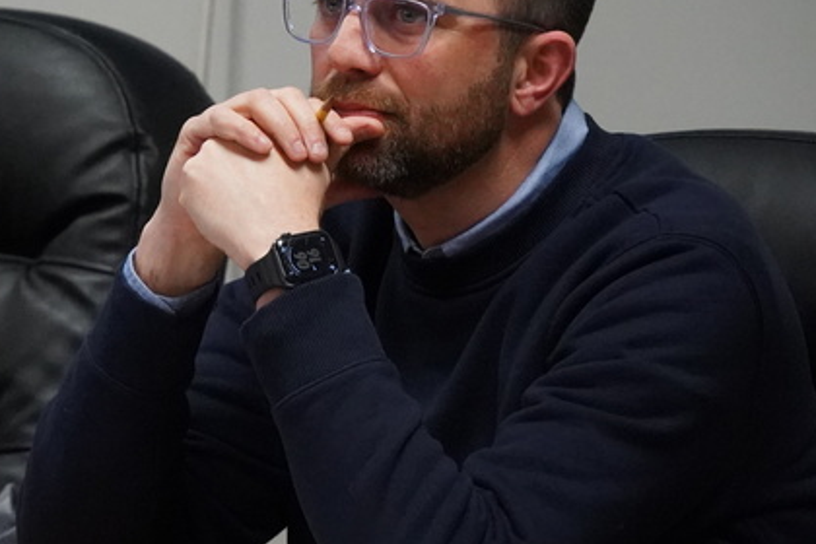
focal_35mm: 328
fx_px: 7434
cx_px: 126
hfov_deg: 6.3
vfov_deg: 4.2
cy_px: 290
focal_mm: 115
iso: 10000
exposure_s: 1/500
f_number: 5.6
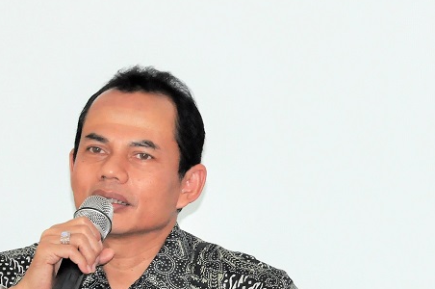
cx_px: 369
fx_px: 4200
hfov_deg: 5.9
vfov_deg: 3.9
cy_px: 198
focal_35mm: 348
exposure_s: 1/60
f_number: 9
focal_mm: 105
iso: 1600
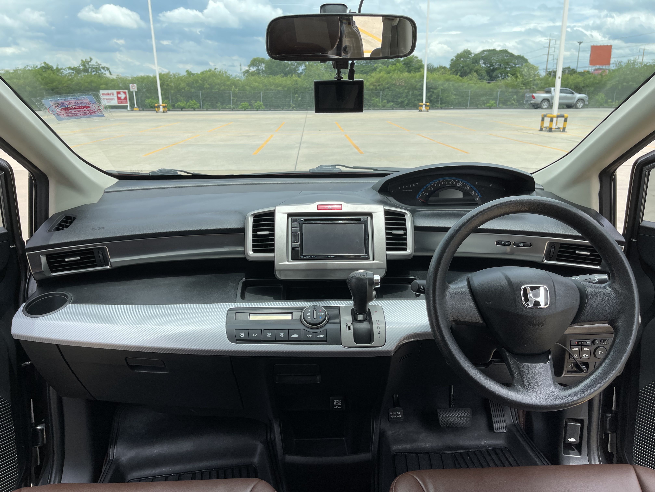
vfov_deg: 54.9
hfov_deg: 69.4
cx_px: 328
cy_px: 246
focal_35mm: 25
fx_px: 473
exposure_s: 1/2049
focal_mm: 5.1
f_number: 1.6
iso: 32
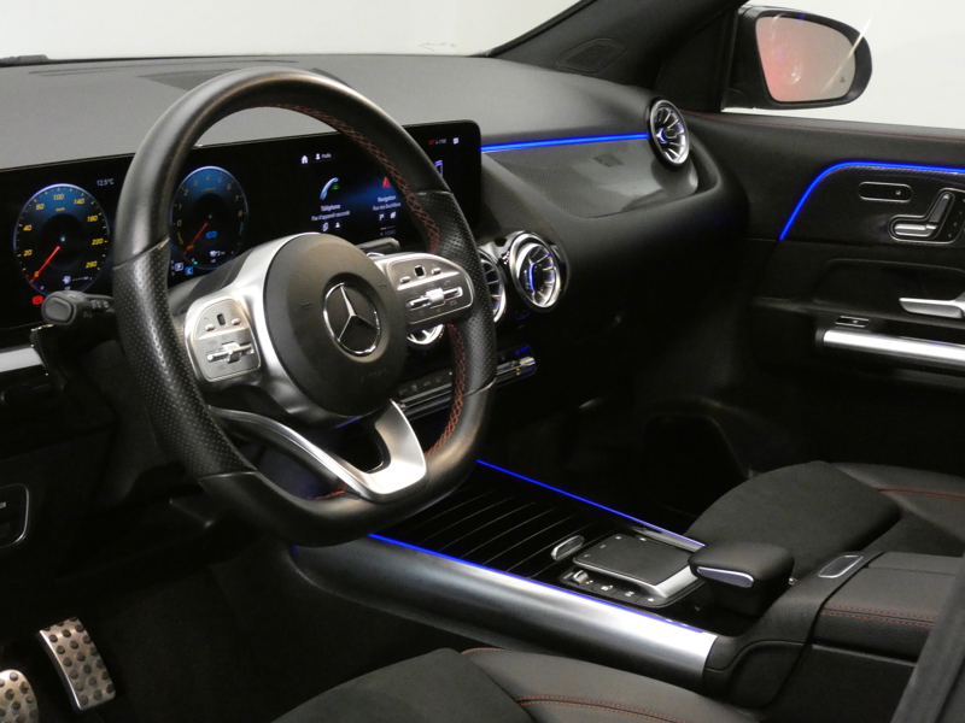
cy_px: 362
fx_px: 1394
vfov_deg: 29.1
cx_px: 482
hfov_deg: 38.2
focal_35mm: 50
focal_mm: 9
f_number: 3.9
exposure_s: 1/20
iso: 1600
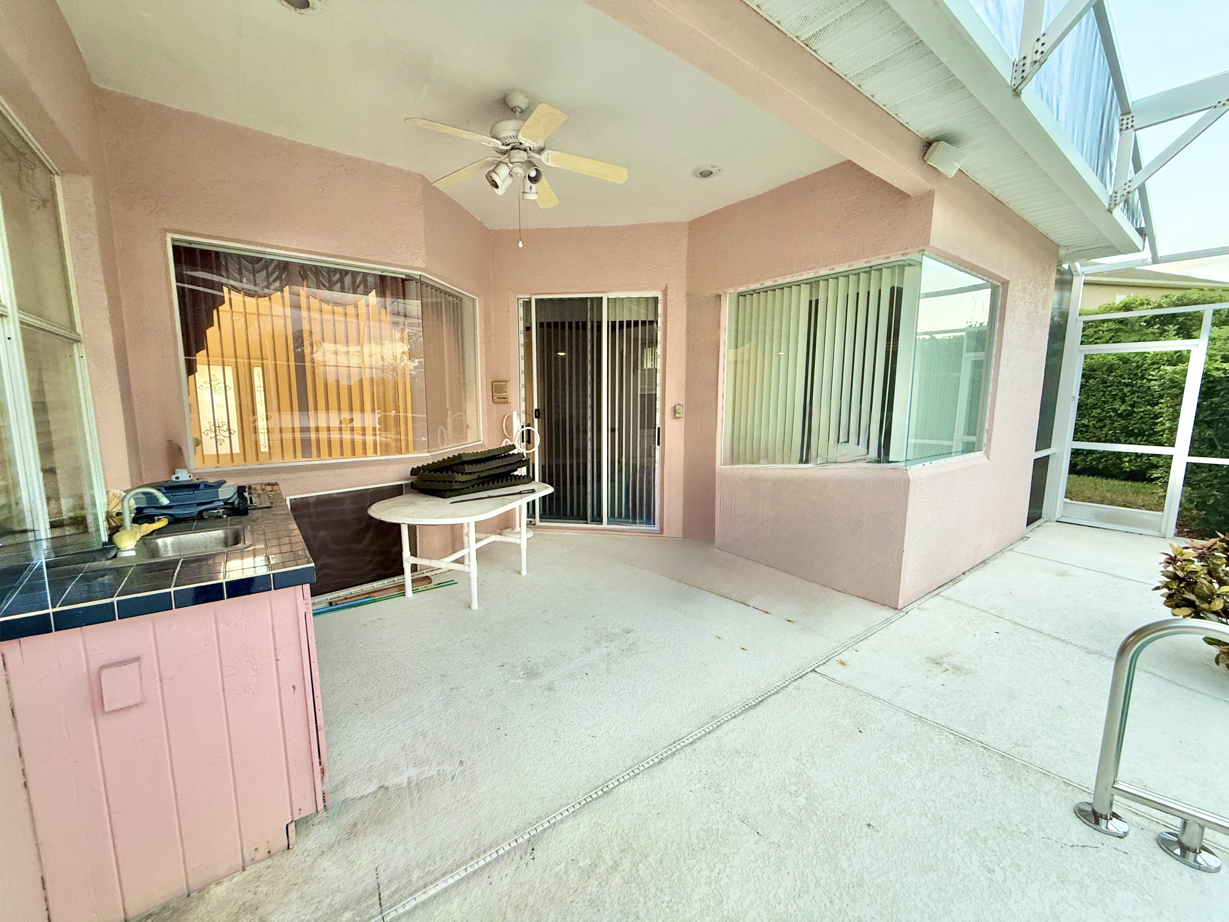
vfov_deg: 85.7
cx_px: 614
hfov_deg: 102.1
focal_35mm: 14
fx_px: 497
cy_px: 461
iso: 250
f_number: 2.2
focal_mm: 2.22
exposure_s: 1/60
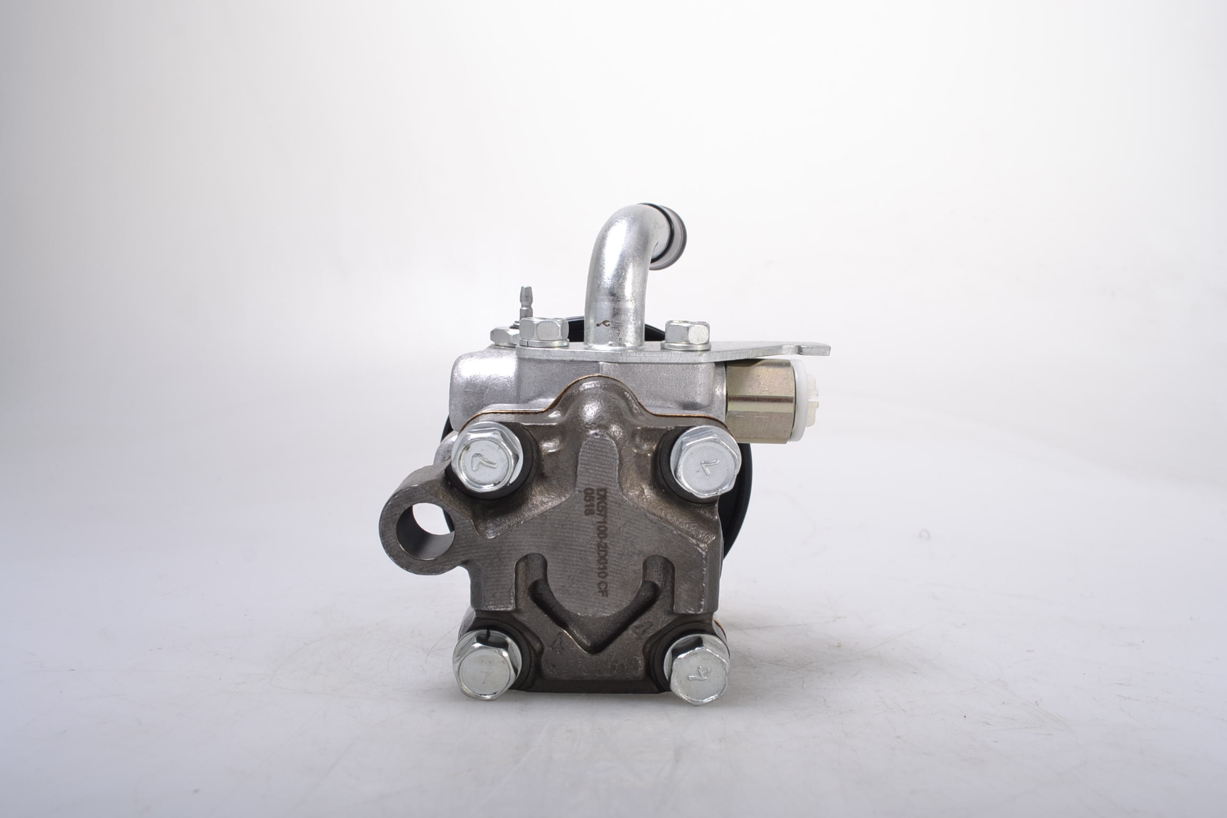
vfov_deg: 47.9
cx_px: 614
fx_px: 920
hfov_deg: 67.4
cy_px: 409
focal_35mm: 27
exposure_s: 1/100
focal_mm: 18
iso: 100
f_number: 13
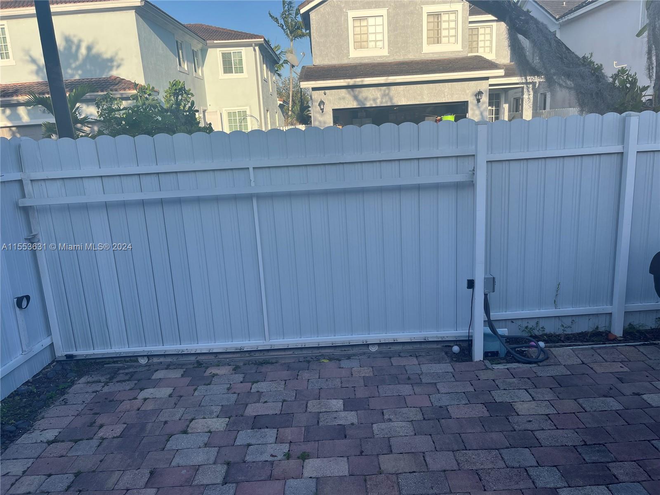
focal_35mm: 26
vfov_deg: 53.1
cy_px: 248
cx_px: 330
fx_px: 496
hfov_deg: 67.3
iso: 50
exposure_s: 1/1355
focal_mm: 5.1
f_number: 1.6
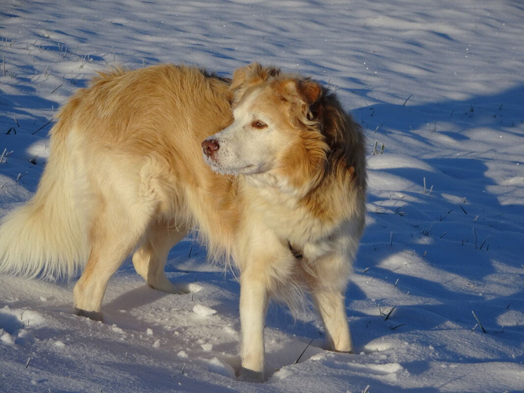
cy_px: 196
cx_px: 262
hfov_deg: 10.2
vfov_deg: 7.7
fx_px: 2936
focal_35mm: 194
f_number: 6.3
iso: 80
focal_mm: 33.17
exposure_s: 1/800
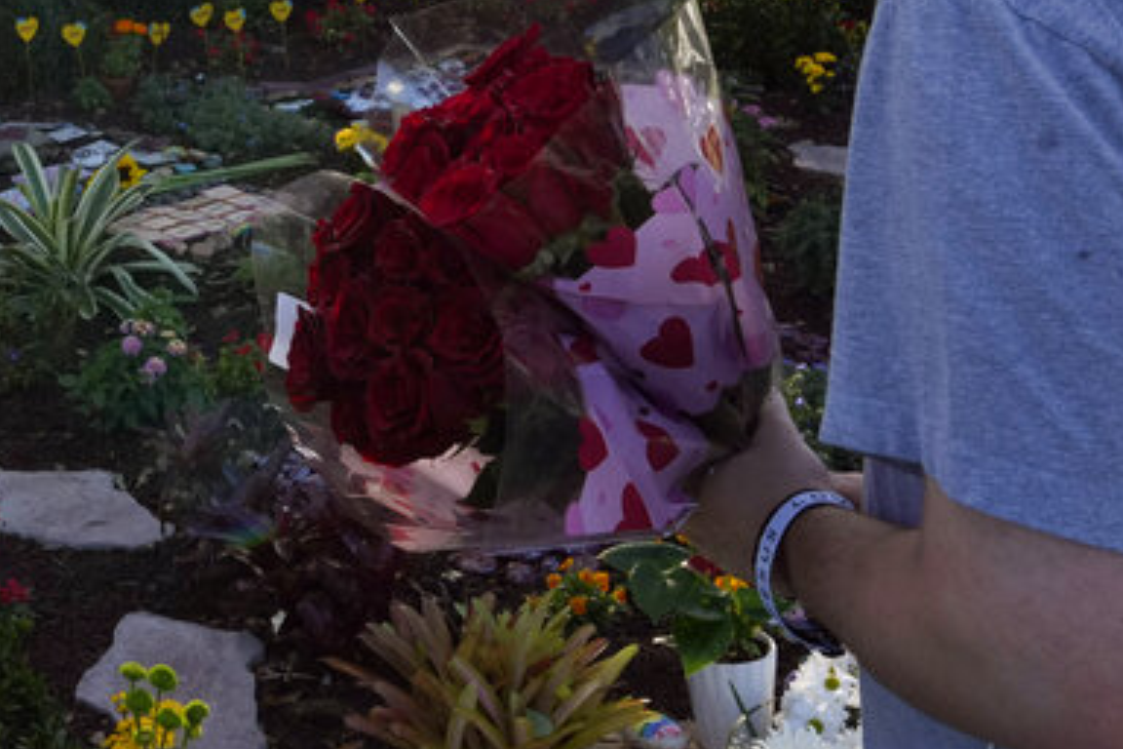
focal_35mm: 64
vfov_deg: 20.1
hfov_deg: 29.7
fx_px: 1996
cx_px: 58
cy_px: -118
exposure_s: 1/250
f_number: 13
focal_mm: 24
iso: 640
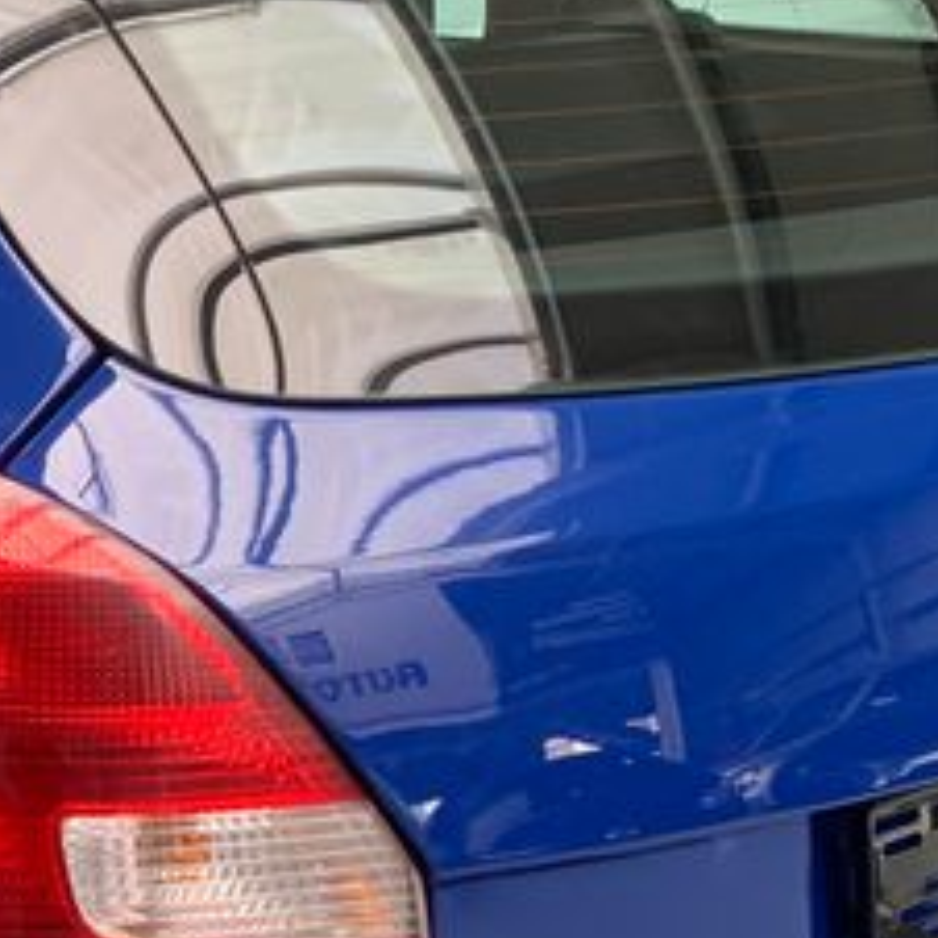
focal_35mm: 104
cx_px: -237
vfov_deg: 16.7
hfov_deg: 16.0
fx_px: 3188
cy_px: 701
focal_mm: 4.25
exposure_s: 1/94
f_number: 1.8
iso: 100
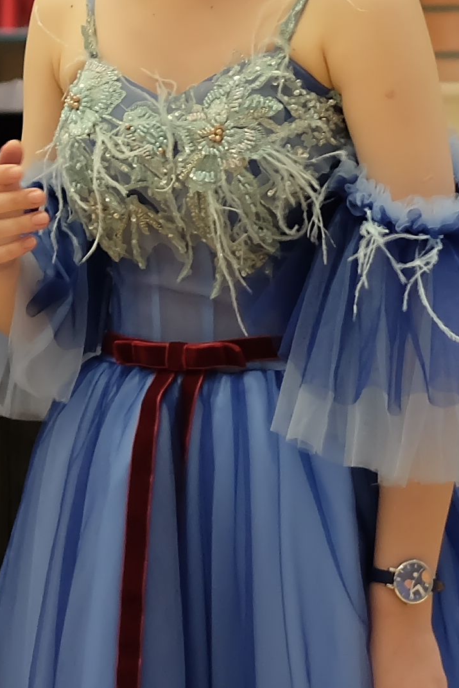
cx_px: 250
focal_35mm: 242
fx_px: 4626
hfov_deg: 5.7
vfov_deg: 8.4
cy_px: -94
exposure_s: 1/75
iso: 640
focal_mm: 35
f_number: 1.4
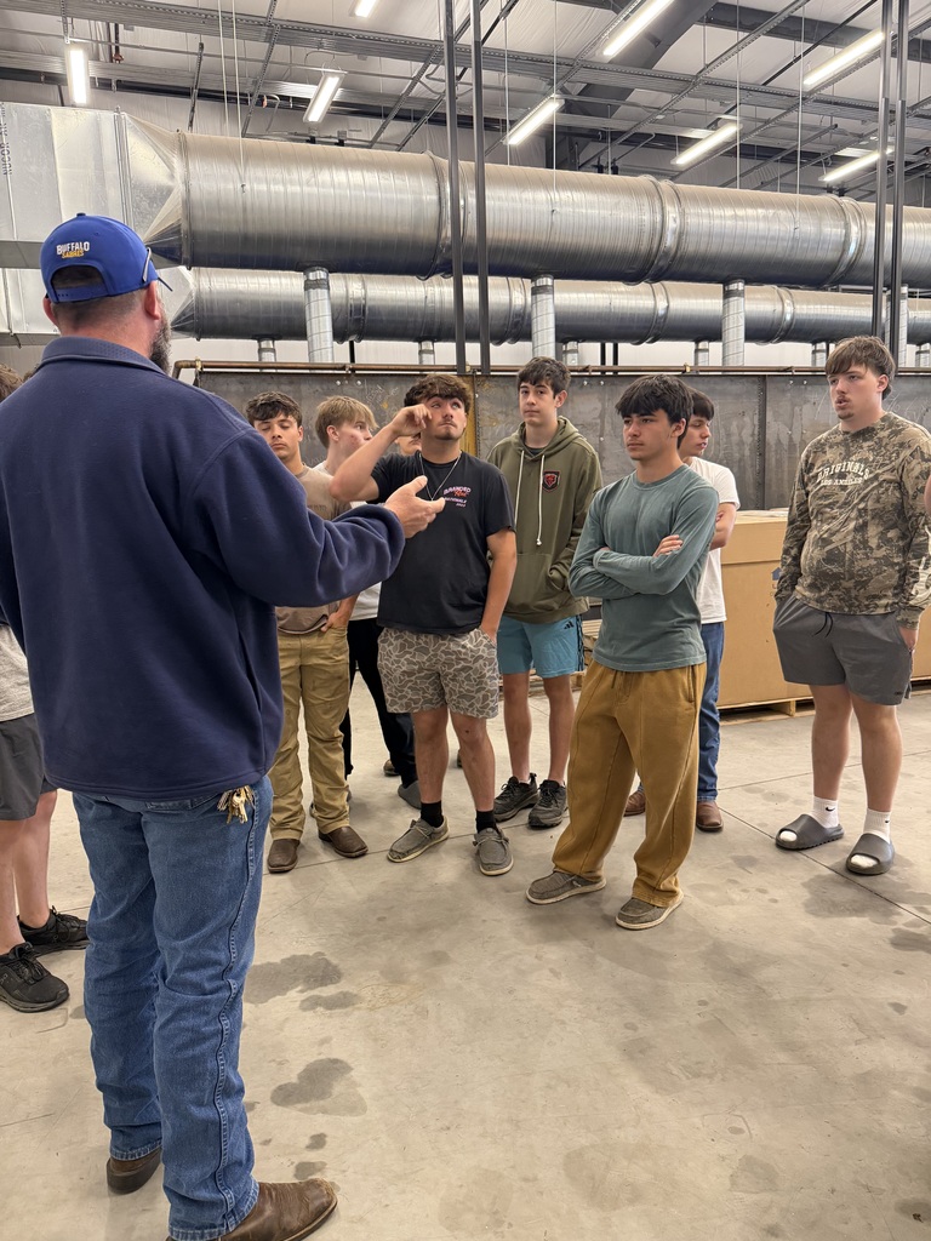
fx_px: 861
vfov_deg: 71.6
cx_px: 466
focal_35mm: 24
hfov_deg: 56.8
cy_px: 620
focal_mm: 6.76
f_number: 1.78
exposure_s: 1/60
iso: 400
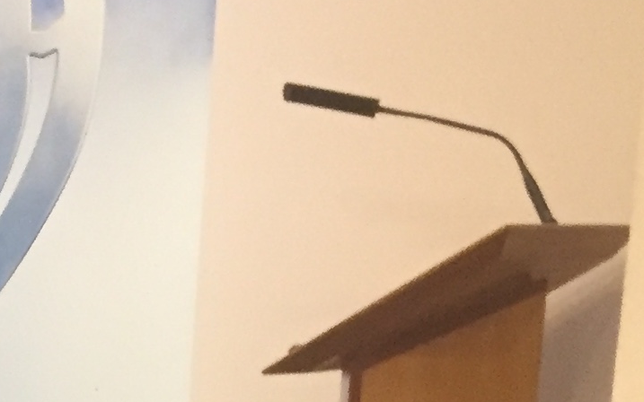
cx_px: -475
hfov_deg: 13.5
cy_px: 923
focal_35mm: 140
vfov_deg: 8.6
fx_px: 2457
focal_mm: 4.15
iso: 200
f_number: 2.2
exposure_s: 1/33
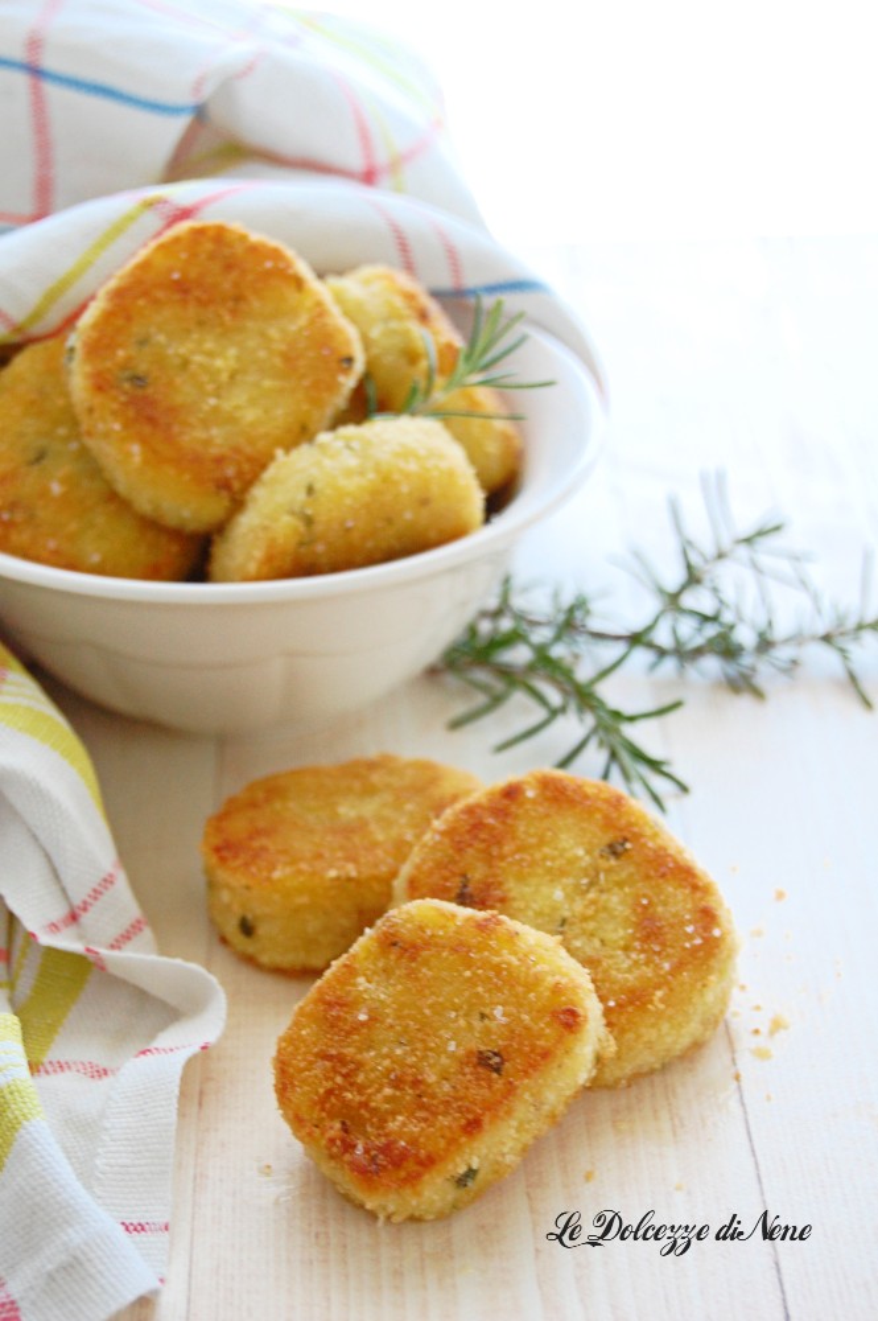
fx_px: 2748
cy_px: 660
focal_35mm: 75
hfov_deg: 18.2
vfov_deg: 27.0
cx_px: 439
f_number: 5.6
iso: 800
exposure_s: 1/25
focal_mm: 50
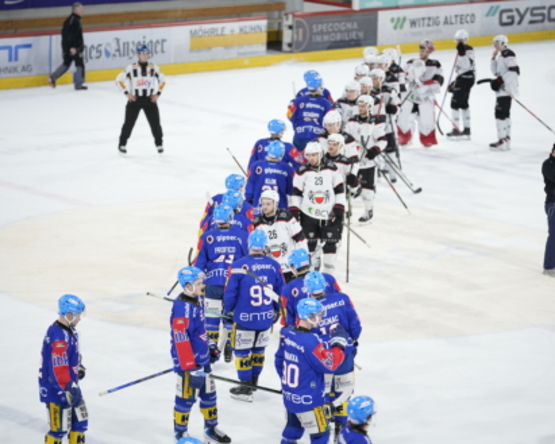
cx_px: 294
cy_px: 221
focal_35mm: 154
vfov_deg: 10.0
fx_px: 2530
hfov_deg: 12.5
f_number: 1.8
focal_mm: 135
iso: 1600
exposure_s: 1/2000
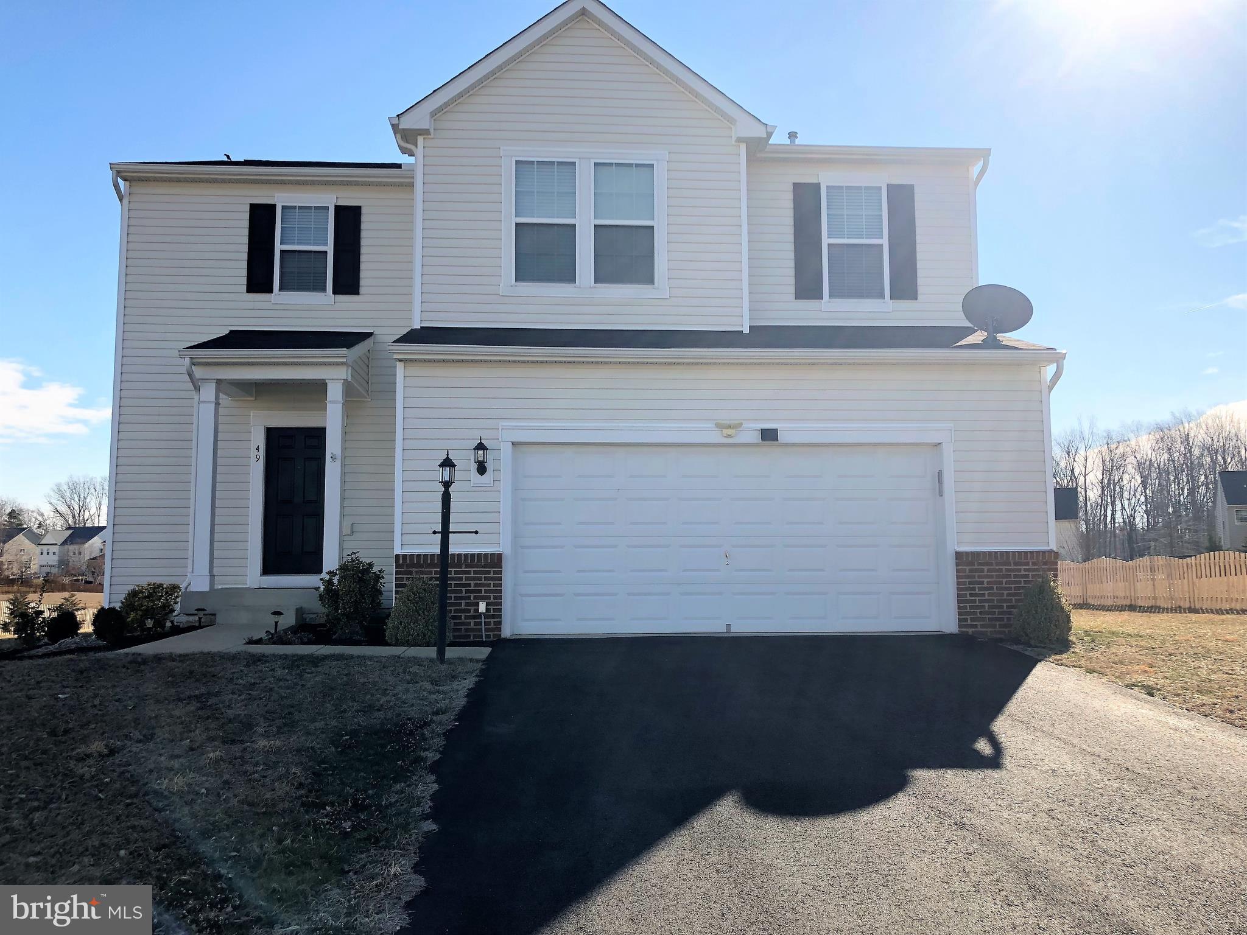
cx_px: 624
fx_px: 1009
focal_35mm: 28
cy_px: 468
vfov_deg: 49.7
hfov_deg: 63.4
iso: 20
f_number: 1.8
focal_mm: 3.99
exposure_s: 1/1946
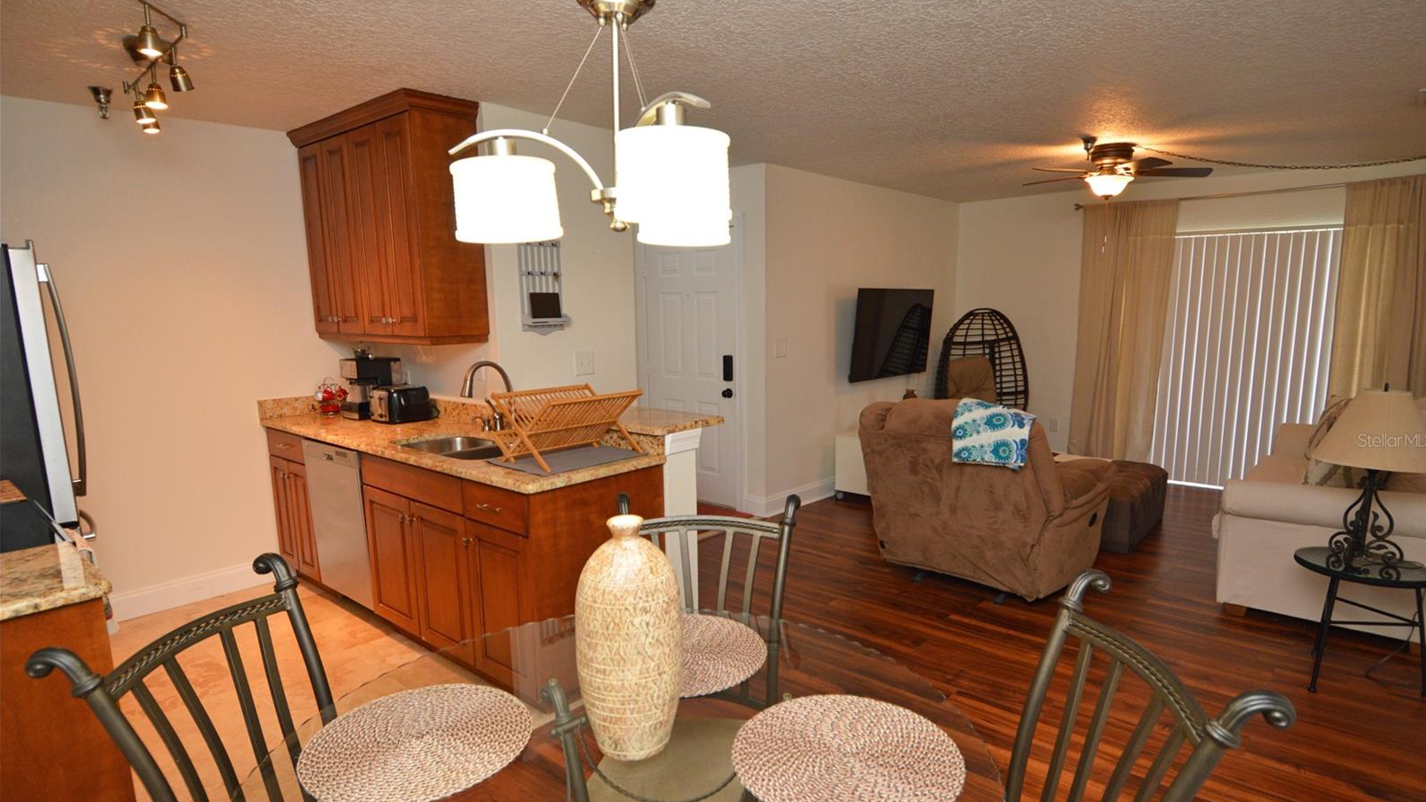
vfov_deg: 58.2
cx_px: 718
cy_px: 440
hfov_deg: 89.6
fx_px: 718
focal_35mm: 19
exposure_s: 1/60
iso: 450
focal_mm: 12
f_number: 4
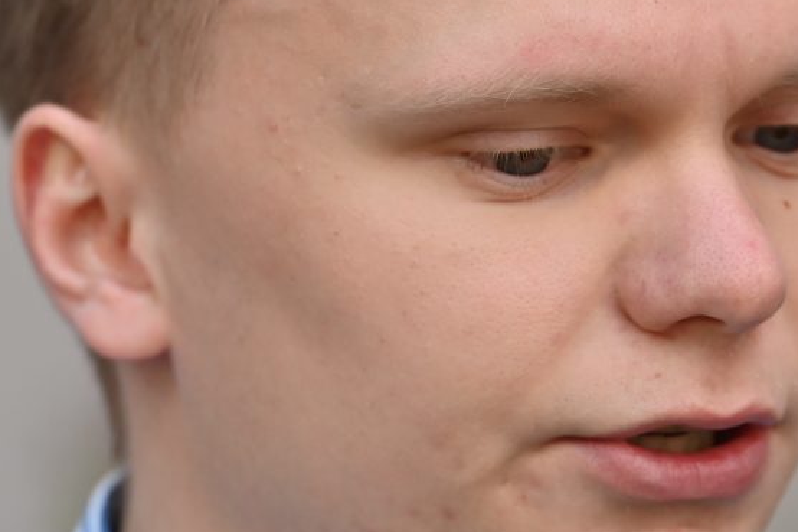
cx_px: 520
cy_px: 189
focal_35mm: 424
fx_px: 9395
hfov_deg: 4.9
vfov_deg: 3.2
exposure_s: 1/400
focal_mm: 145
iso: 100
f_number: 3.2
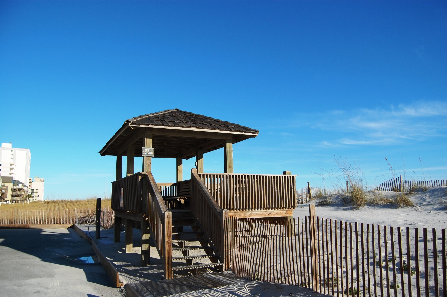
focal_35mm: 27
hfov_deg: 67.4
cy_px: 148
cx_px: 224
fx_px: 335
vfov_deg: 47.9
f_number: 4.5
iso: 200
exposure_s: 1/1600
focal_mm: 18
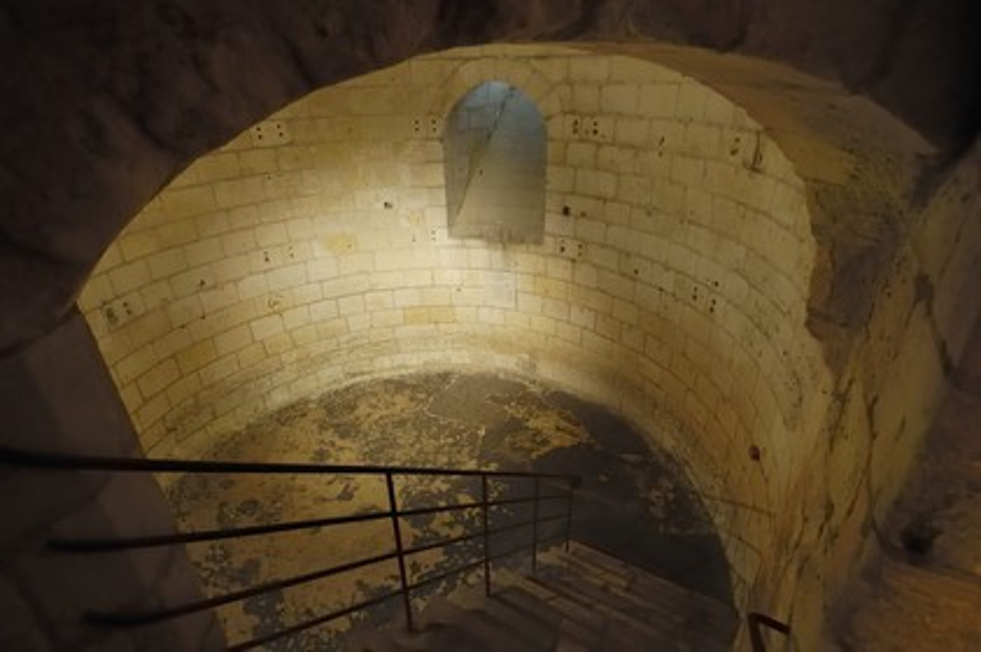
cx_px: 490
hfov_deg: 90.0
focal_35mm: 18
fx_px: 490
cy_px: 326
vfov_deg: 67.3
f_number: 4
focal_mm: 12
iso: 400
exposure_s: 1/5
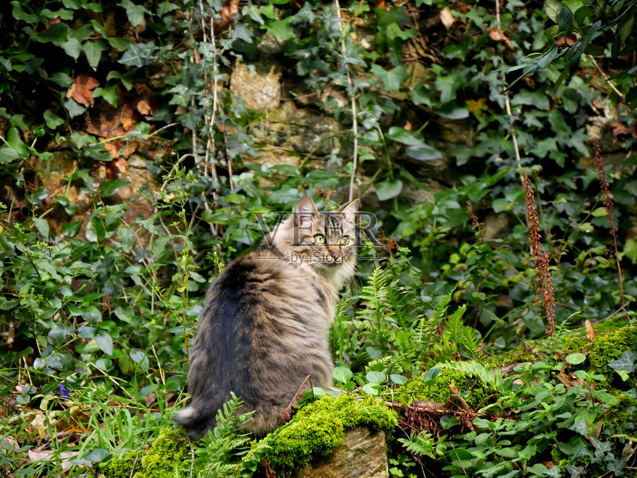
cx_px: 318
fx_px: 3387
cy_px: 239
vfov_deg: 8.1
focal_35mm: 184
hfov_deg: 10.7
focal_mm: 92
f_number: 5.4
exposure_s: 1/400
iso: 1600
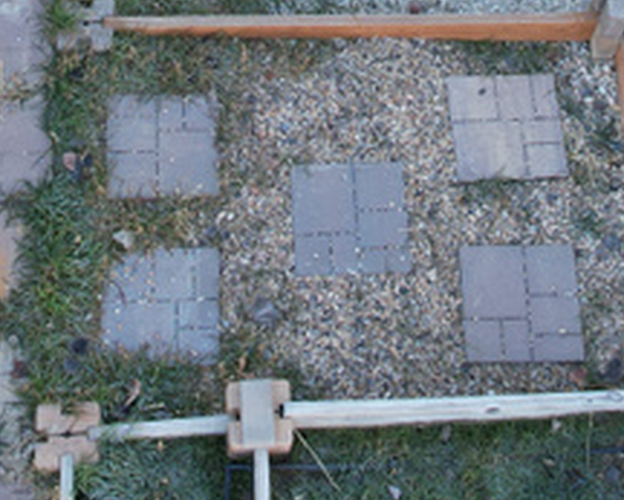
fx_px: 1811
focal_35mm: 98
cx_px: 338
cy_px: -299
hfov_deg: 19.5
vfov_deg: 14.4
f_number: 2.8
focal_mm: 8.38
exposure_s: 1/160
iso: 130
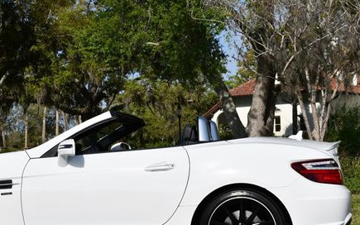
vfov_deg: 18.1
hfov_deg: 28.4
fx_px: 706
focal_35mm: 72
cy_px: 118
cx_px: 113
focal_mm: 24
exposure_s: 1/320
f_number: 9
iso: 100
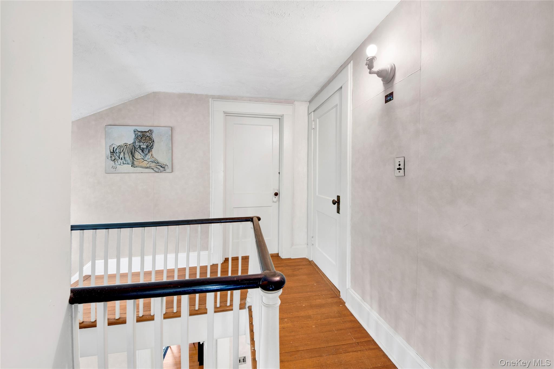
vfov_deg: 90.0
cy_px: 184
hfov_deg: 112.6
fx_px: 185
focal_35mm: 12
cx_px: 277
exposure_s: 2.5
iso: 100
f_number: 8
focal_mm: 8
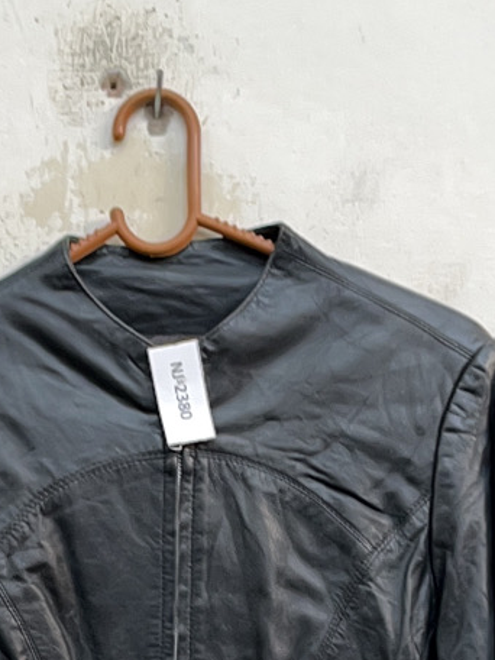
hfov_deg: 22.7
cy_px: 674
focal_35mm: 64
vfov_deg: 28.3
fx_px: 1220
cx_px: 124
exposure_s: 1/60
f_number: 1.6
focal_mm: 5.1
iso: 64
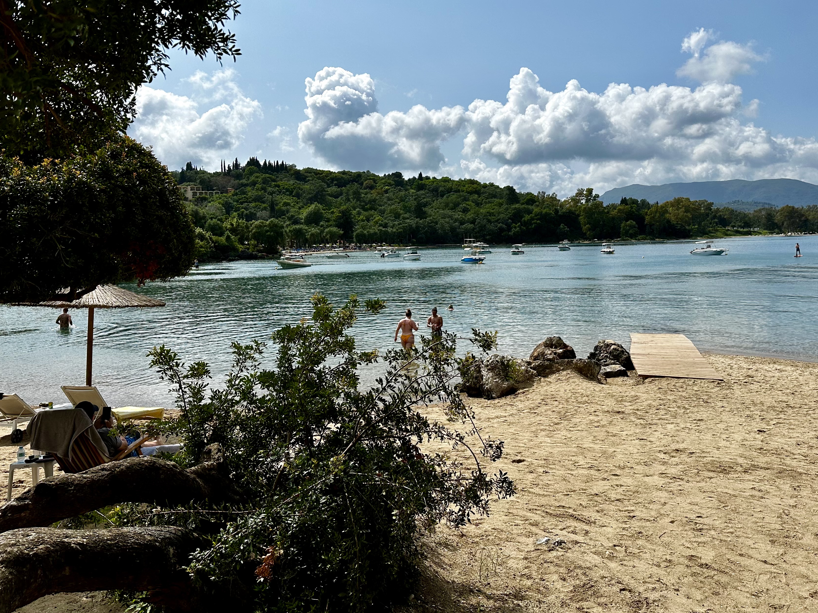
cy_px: 260
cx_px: 434
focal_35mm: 29
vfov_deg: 48.1
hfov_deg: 61.6
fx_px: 685
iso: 80
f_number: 1.78
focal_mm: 6.86
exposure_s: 1/10753
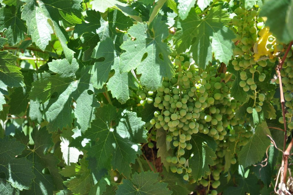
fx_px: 1280
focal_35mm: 158
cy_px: 98
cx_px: 146
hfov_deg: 13.1
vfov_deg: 8.7
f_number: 5.6
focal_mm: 105
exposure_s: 1/125
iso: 200
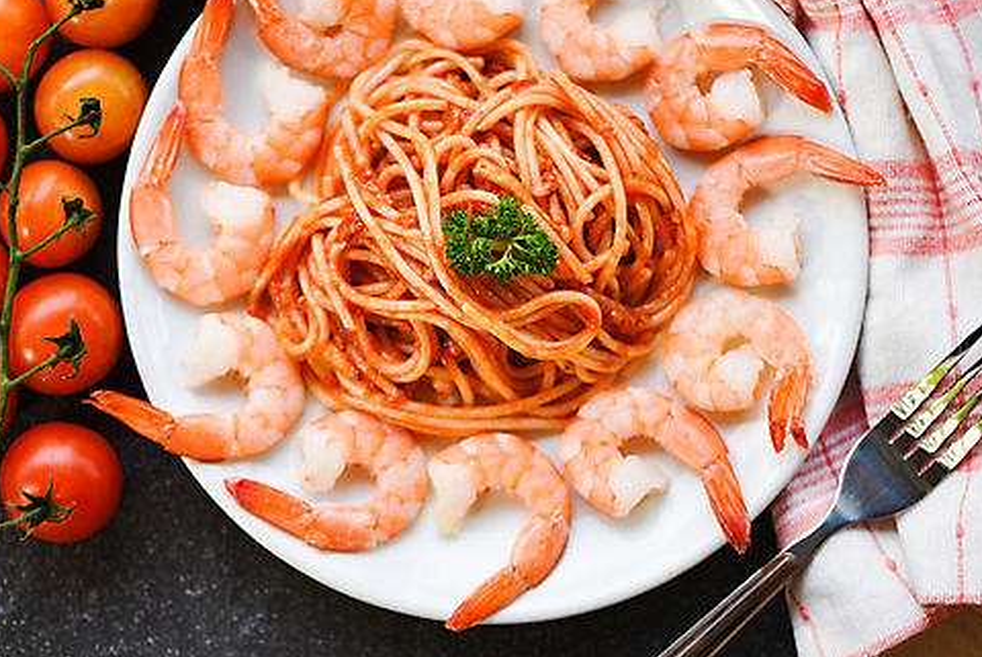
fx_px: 3577
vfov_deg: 10.5
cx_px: 457
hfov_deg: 15.6
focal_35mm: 131
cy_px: 284
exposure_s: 1/320
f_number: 3
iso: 400
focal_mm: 105
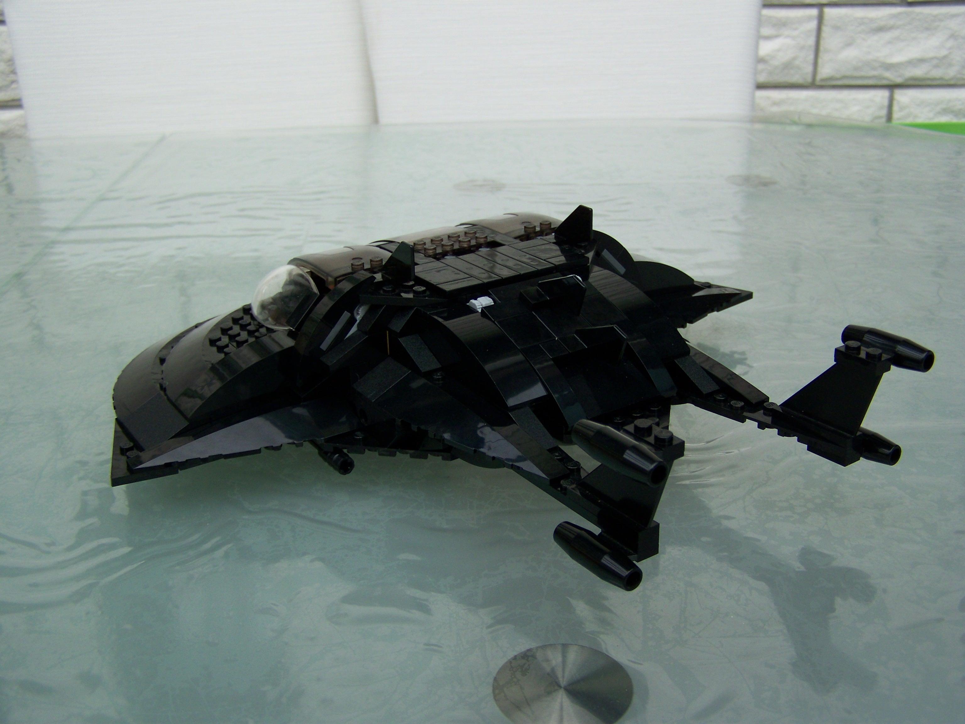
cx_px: 482
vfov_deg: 37.7
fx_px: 1059
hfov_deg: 49.0
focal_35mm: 38
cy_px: 362
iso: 64
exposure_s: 1/200
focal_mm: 6.3
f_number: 2.8
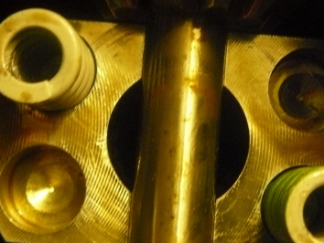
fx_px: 609
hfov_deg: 29.8
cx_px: 176
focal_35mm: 65
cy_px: 110
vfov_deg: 22.6
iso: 400
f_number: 2.8
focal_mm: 6
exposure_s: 1/13
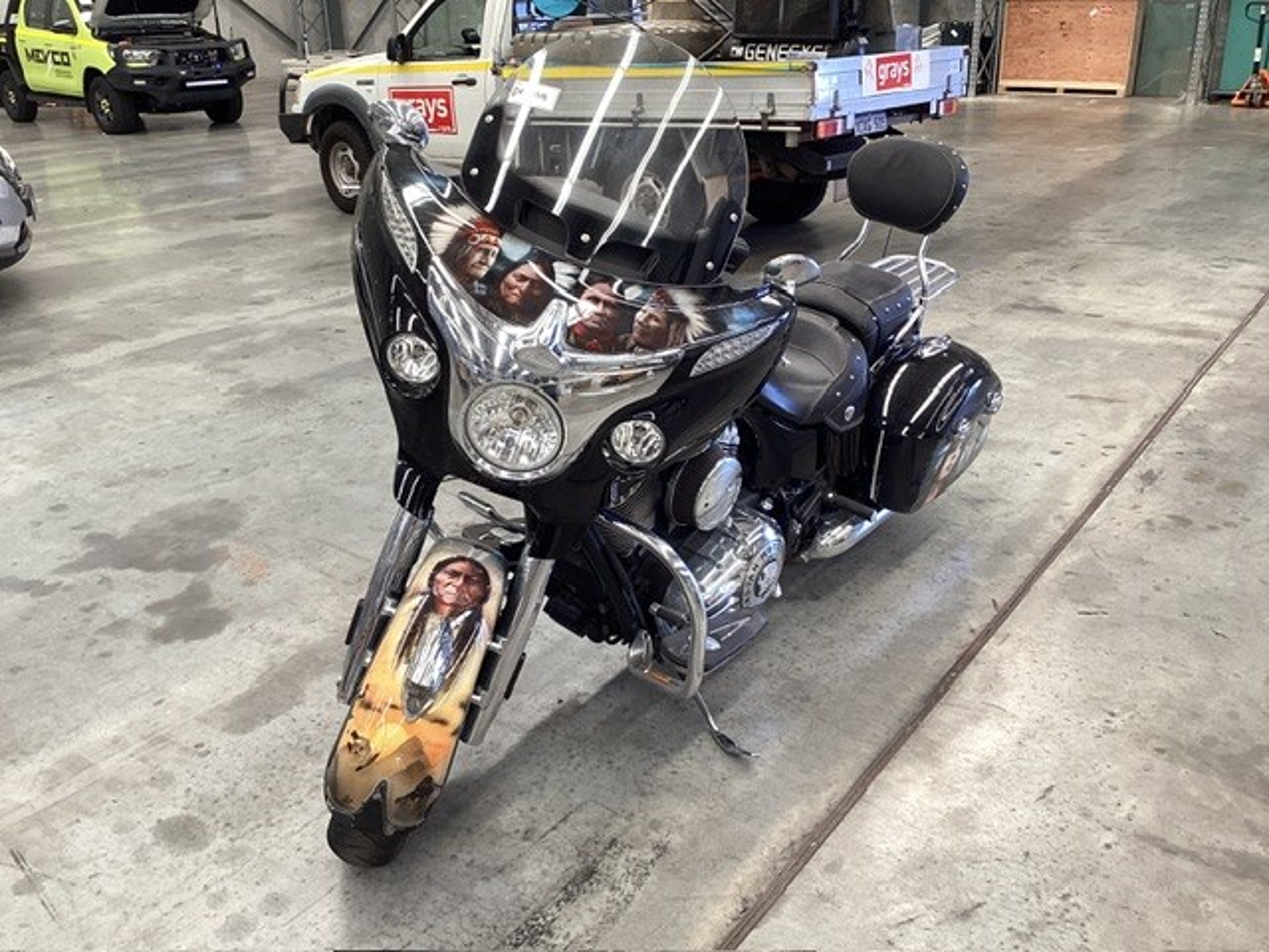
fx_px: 1136
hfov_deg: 58.4
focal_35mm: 31
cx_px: 634
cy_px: 476
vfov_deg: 45.4
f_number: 2.4
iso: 50
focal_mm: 3.3
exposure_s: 1/50
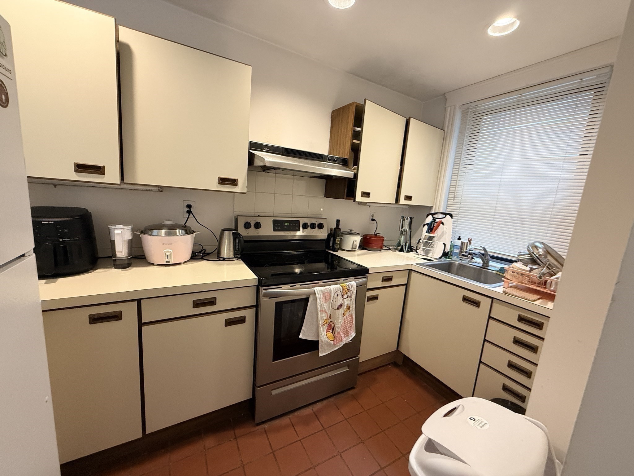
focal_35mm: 14
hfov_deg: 102.1
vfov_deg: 85.7
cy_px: 238
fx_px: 256
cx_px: 317
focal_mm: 2.22
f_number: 2.2
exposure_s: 1/60
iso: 500
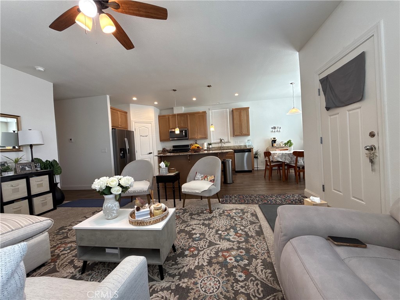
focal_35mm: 14
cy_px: 150
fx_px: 162
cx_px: 200
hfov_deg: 102.1
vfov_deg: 85.7
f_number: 2.2
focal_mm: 2.22
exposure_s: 1/120
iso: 200
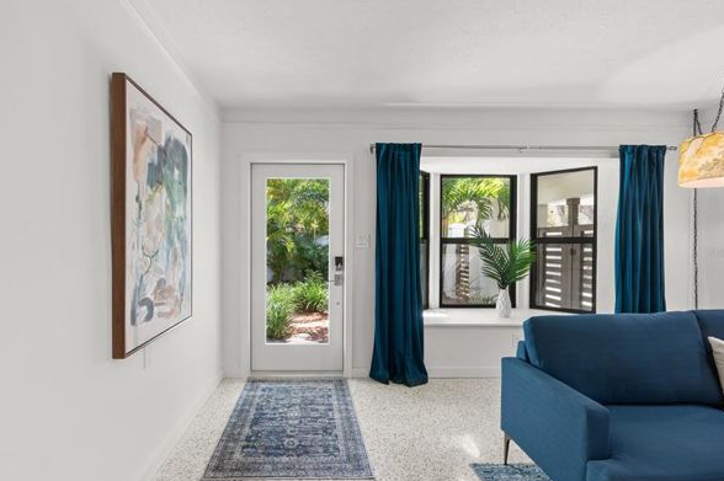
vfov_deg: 67.2
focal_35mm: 18
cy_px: 253
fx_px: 362
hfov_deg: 89.7
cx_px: 323
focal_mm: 10
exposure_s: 2
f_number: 7.1
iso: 100
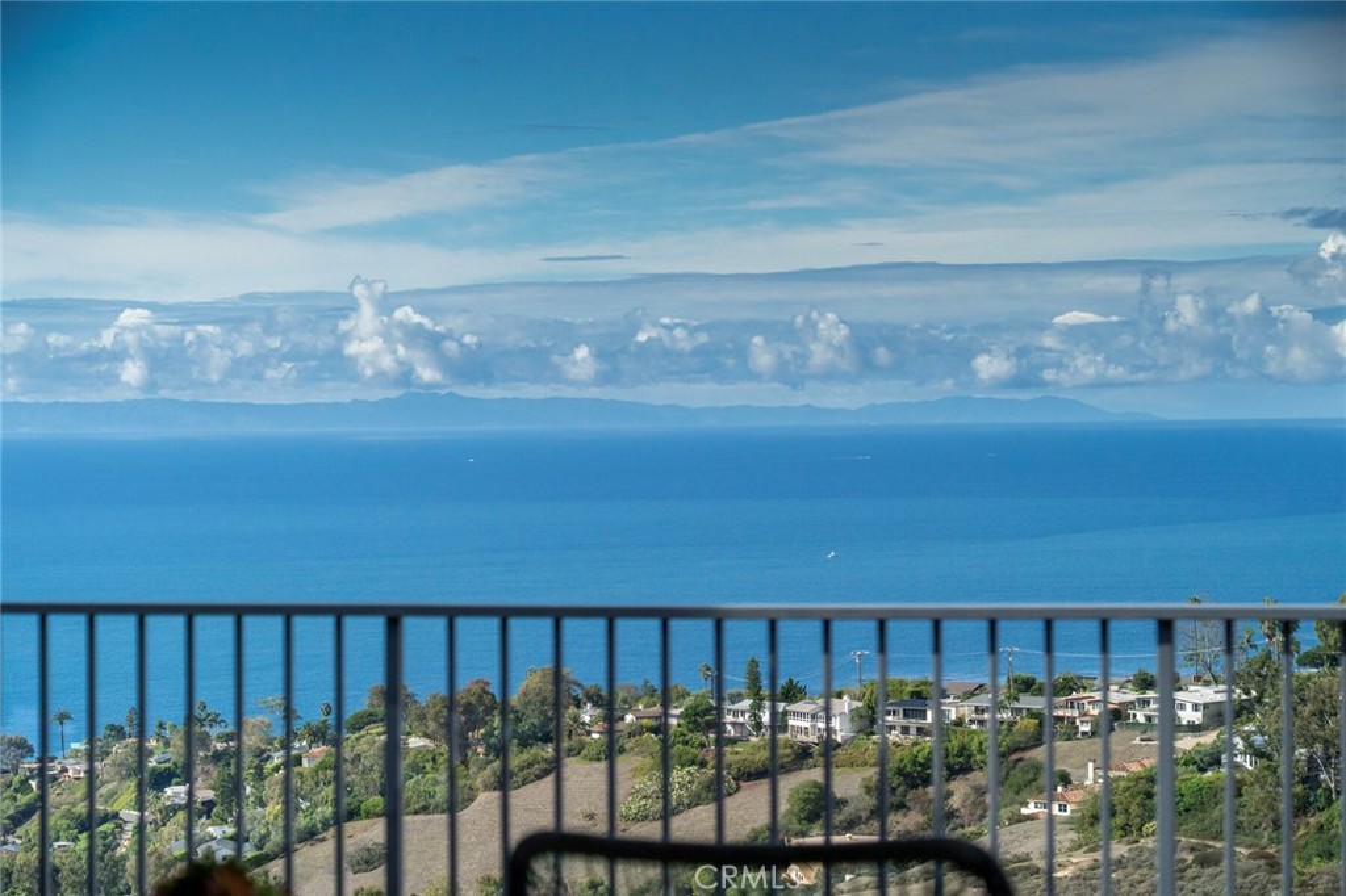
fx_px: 3513
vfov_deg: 14.5
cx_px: 673
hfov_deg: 21.7
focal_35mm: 94
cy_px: 448
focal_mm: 94
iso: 1250
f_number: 5.6
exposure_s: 1/8000
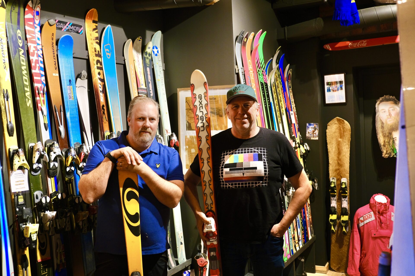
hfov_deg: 53.1
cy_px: 138
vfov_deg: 36.9
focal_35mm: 36
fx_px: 415
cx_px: 208
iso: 800
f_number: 3.2
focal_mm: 24.3
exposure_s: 1/45
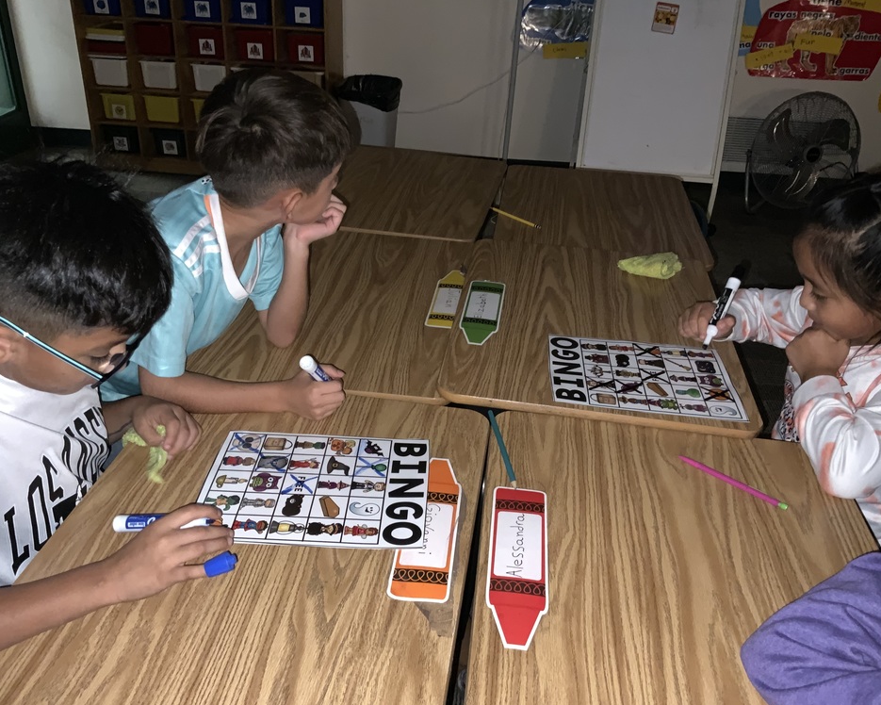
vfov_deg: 47.1
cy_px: 354
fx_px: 808
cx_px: 437
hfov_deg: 57.2
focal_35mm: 31
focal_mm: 3
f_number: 1.8
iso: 160
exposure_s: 1/19
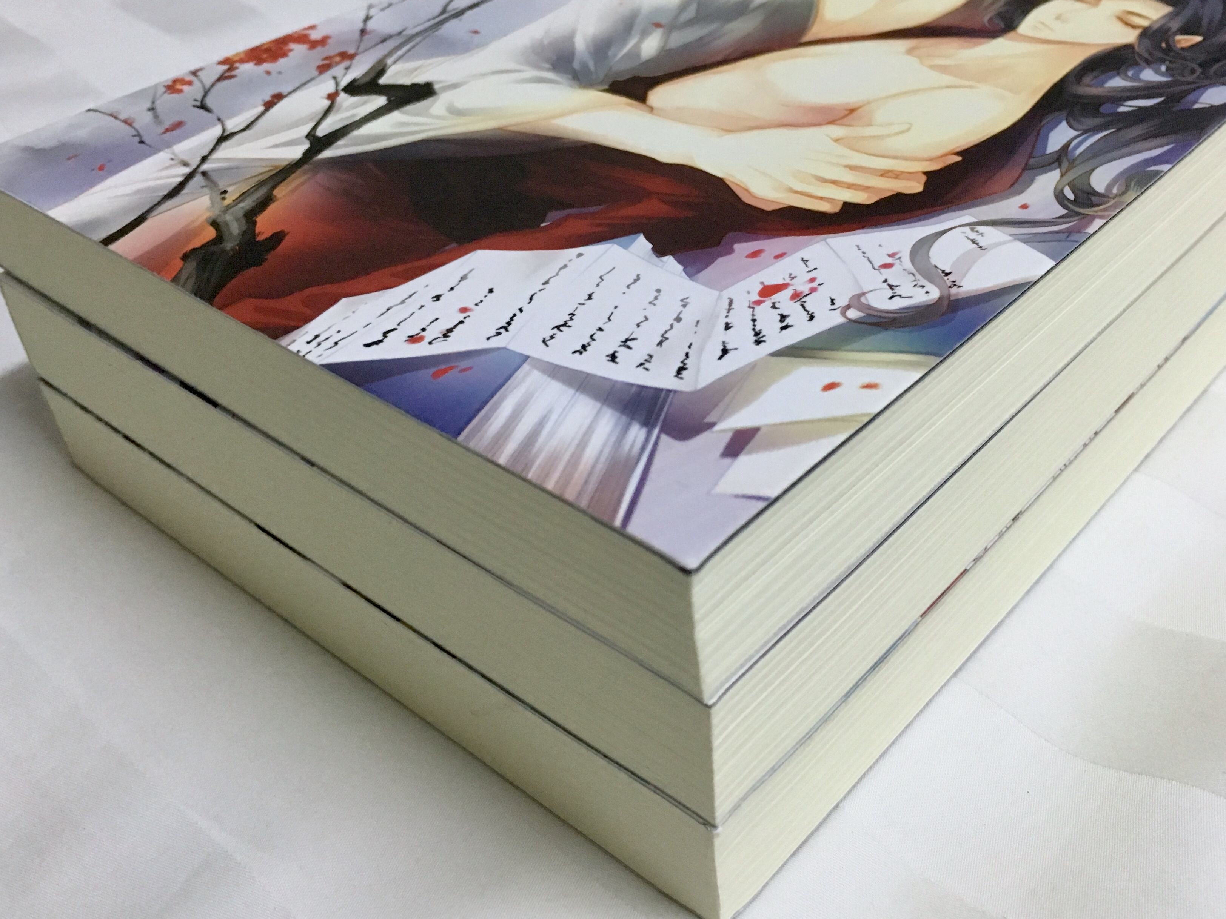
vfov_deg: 39.6
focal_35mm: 36
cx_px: 695
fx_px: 1275
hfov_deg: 51.2
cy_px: 397
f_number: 2.2
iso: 200
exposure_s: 1/33
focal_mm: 4.15
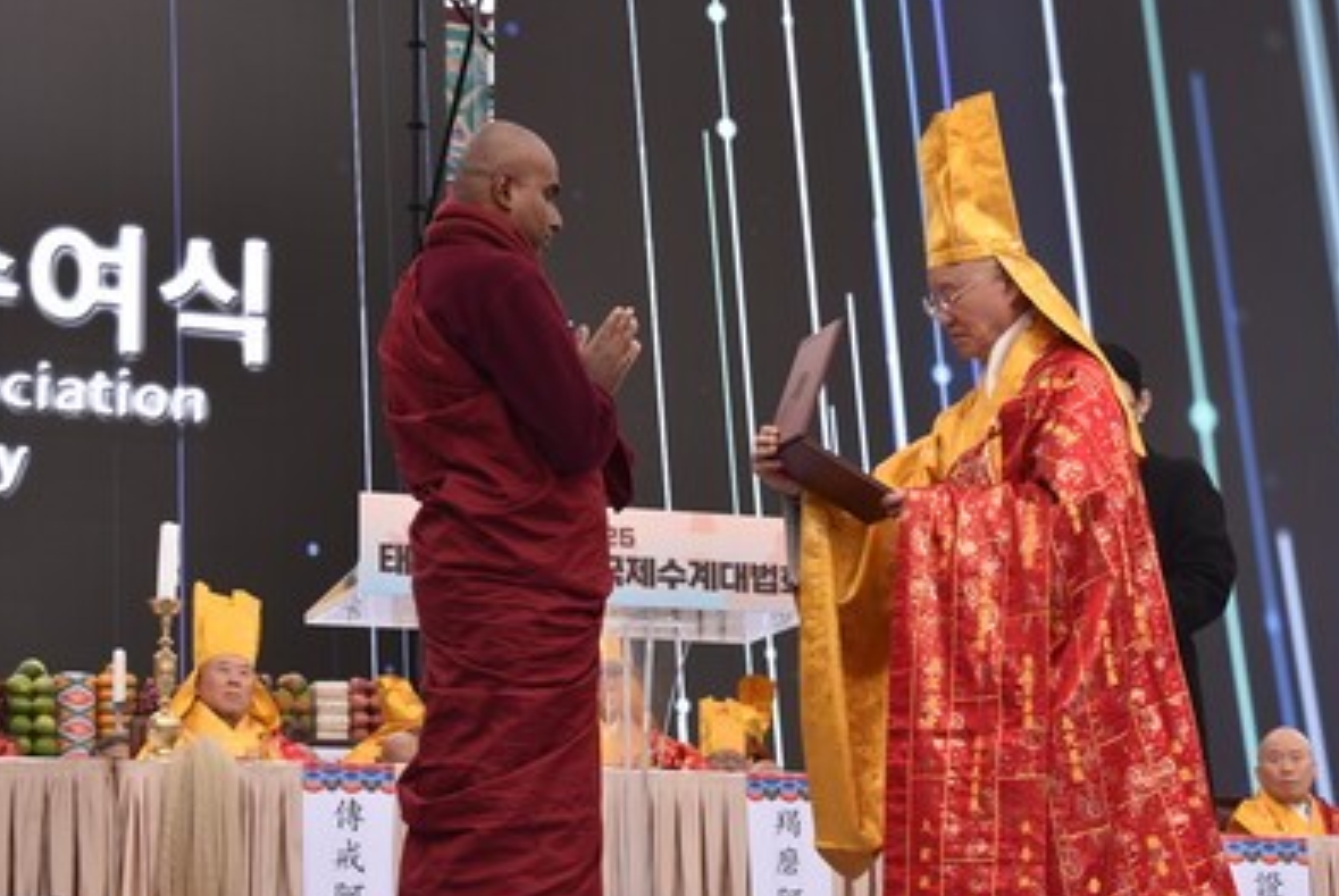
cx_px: 685
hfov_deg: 24.2
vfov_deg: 16.3
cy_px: 591
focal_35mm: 84
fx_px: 3128
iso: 400
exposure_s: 1/200
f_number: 7.1
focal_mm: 55
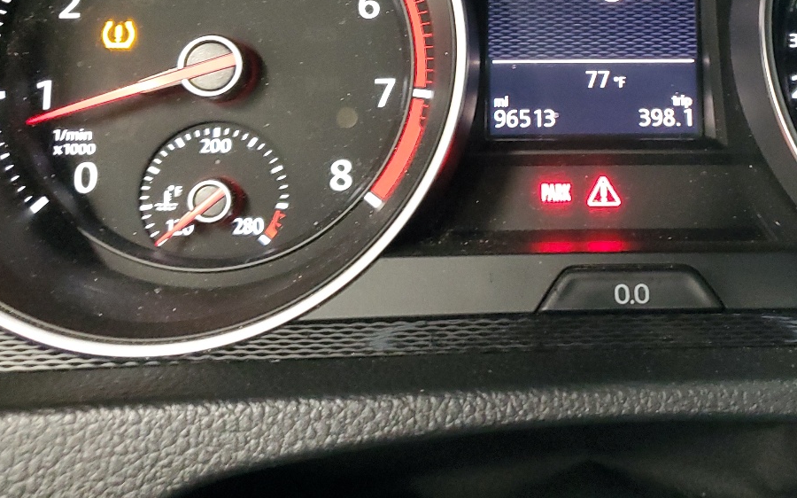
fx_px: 1064
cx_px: 557
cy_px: 9
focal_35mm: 49
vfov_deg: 25.2
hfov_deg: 40.3
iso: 303
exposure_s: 1/17
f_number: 1.5
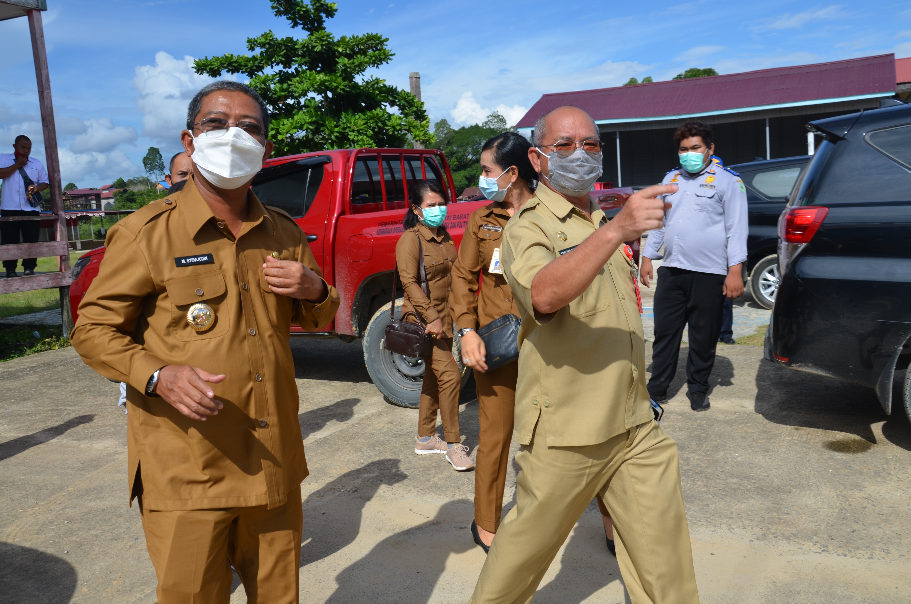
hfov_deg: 59.6
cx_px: 456
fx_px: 795
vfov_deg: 41.5
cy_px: 302
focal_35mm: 32
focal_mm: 21
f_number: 8
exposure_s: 1/250
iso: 100
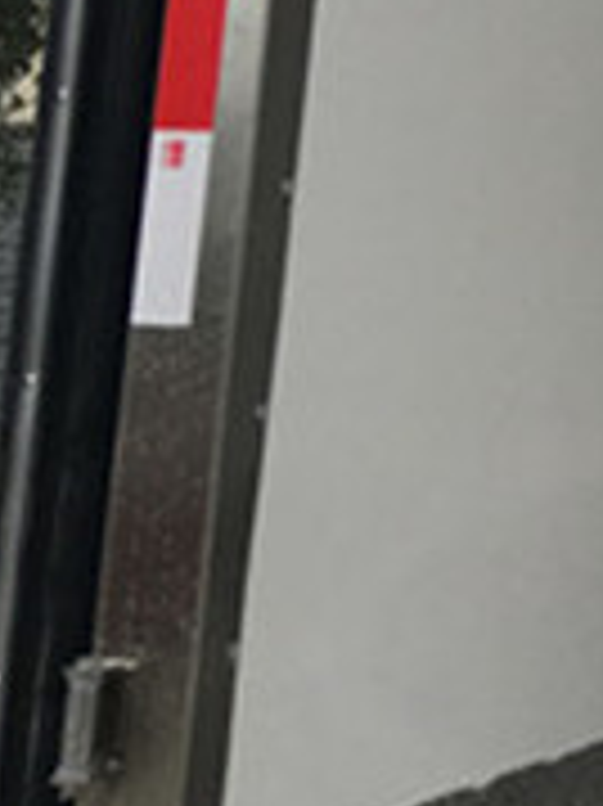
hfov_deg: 8.7
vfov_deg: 13.6
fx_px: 3256
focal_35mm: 140
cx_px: 1822
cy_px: -261
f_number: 2.2
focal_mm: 4.15
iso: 25
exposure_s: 1/1131
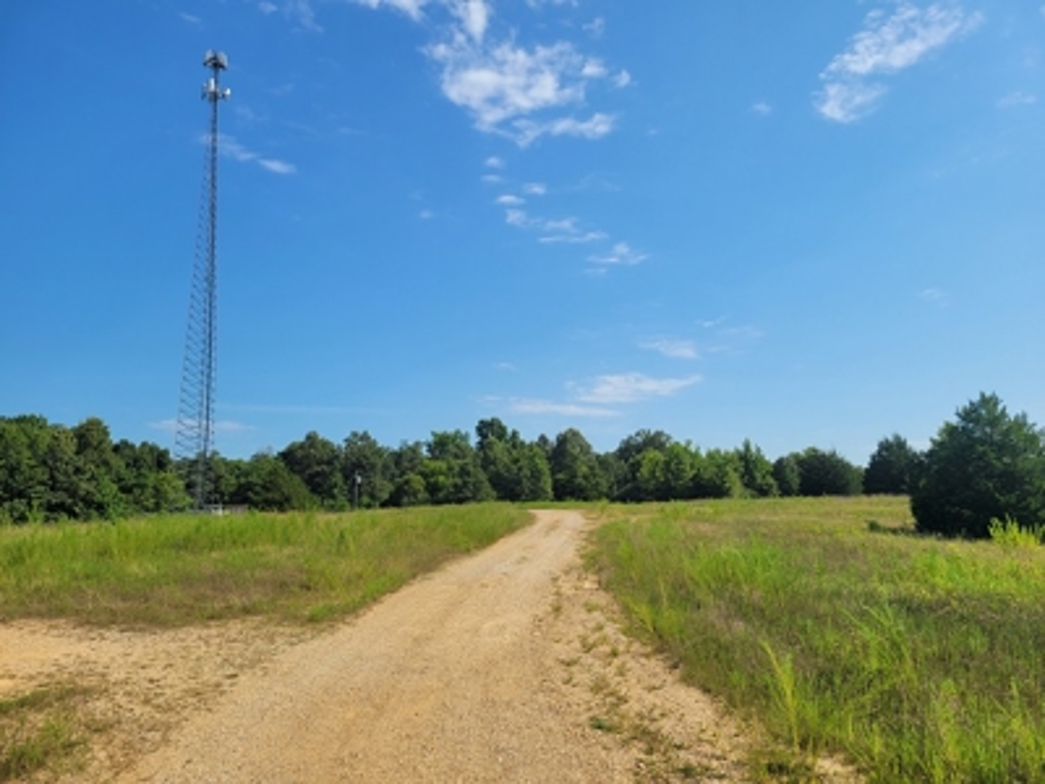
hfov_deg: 67.3
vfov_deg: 53.1
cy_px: 392
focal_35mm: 26
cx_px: 522
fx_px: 785
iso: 40
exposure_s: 1/2890
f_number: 1.8
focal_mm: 5.4
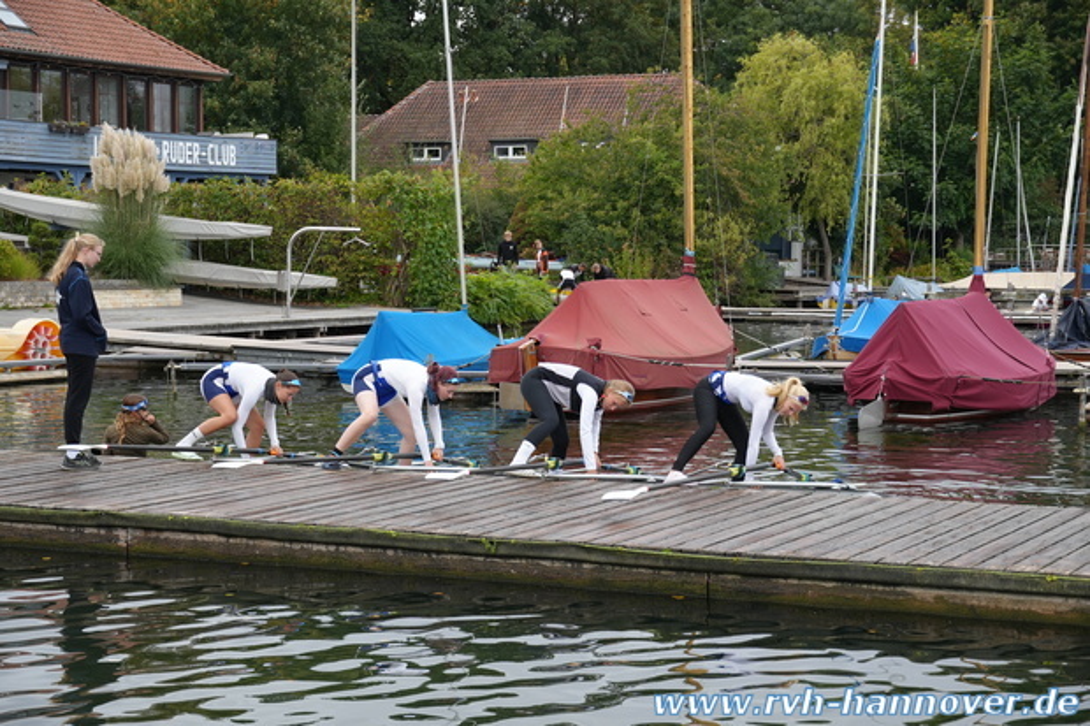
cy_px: 363
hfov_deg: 28.1
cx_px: 545
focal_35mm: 72
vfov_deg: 18.9
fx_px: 2179
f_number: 5
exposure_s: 1/160
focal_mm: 48
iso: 250
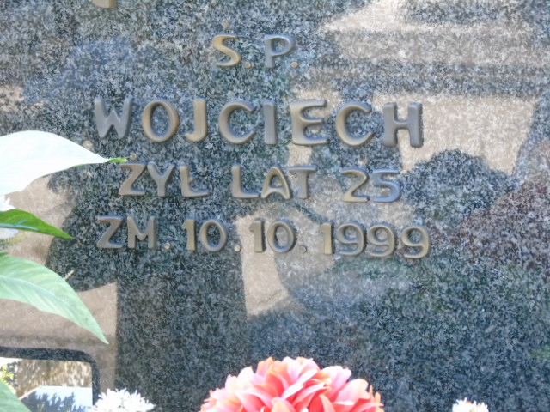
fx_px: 3861
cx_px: 275
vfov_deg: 6.1
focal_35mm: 243
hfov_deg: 8.1
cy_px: 206
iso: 800
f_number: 4.8
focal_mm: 43
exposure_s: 1/160
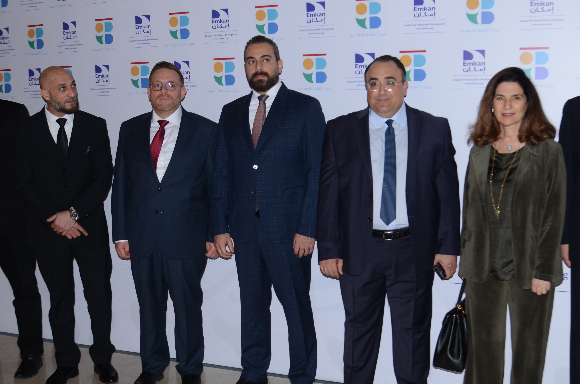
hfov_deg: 42.8
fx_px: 740
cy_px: 177
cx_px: 323
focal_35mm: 46
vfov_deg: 29.1
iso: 250
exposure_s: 1/250
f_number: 4.5
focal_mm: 24
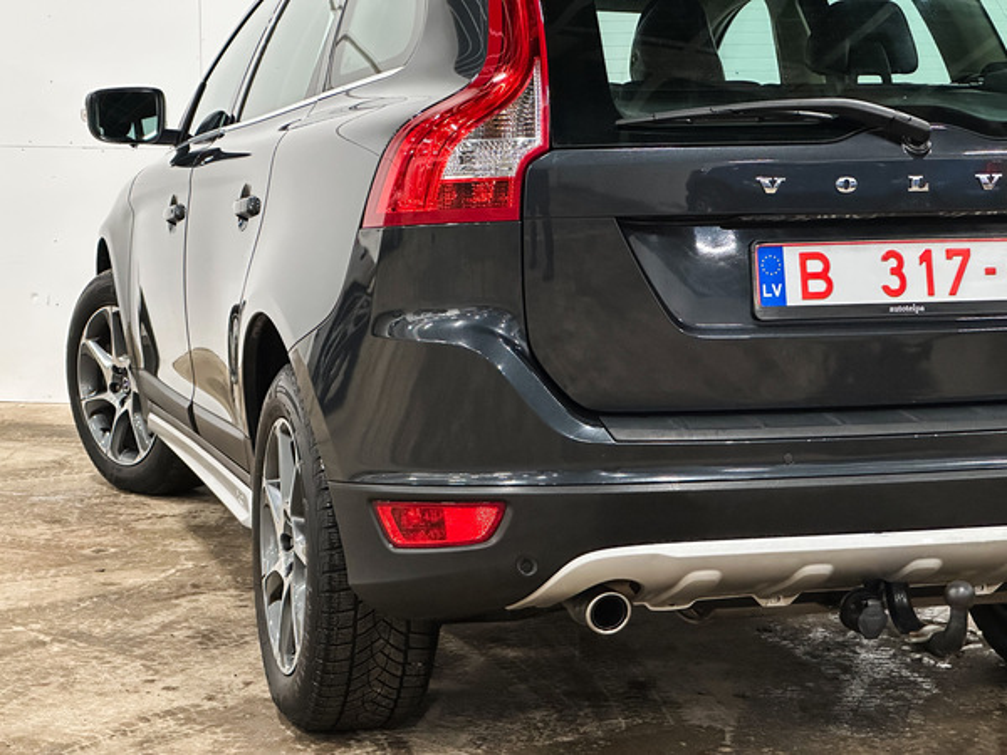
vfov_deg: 19.1
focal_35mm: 77
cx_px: 504
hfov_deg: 25.3
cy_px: 378
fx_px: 2240
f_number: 2.8
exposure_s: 1/35
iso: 1000
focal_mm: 9
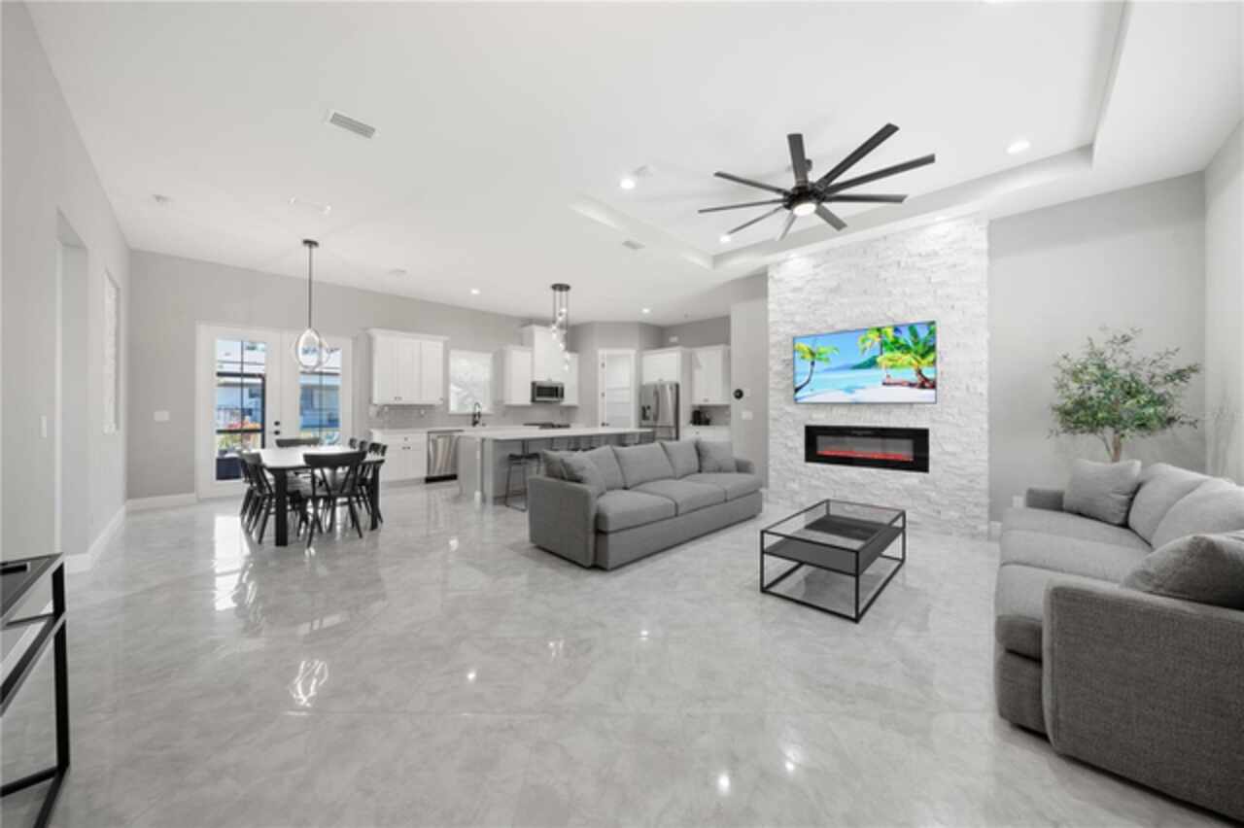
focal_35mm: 12
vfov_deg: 89.9
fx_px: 414
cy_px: 414
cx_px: 622
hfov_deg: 112.6
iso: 50
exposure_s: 1/1.25
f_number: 7.1
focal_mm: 12
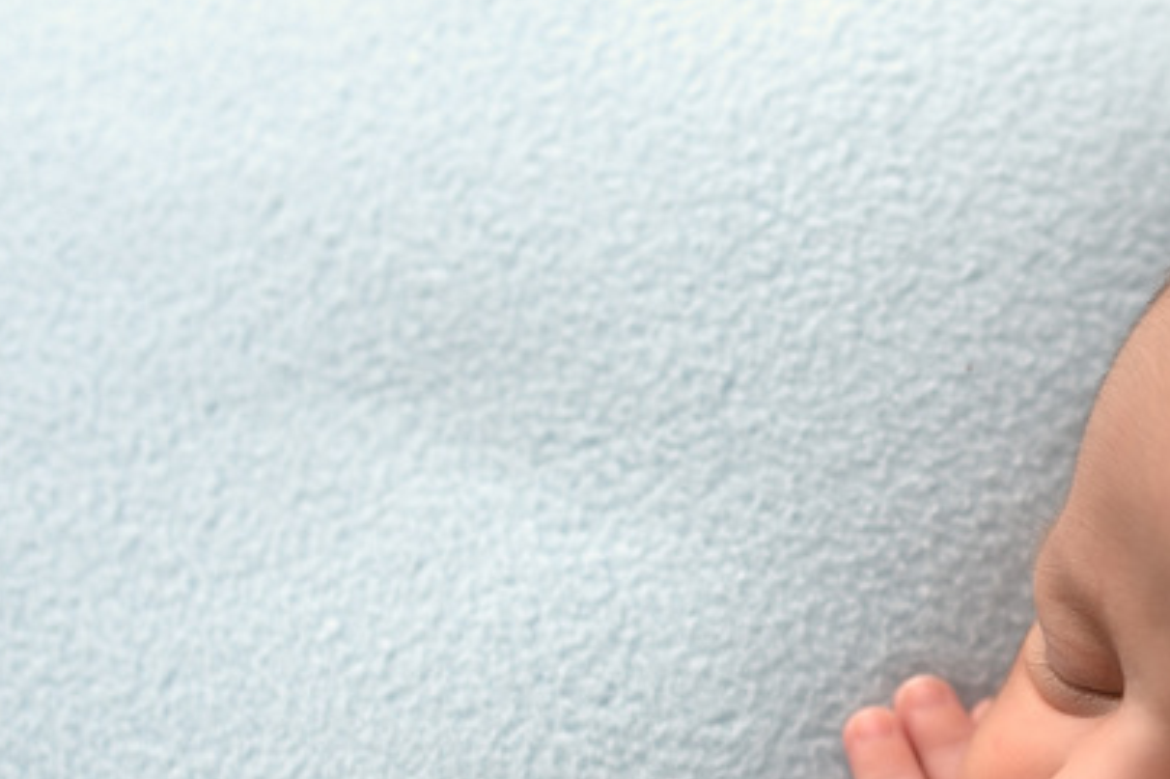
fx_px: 3378
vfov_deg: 12.9
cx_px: 1465
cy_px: 905
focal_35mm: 104
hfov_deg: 18.5
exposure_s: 1/160
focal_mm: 35
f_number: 2.8
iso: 100
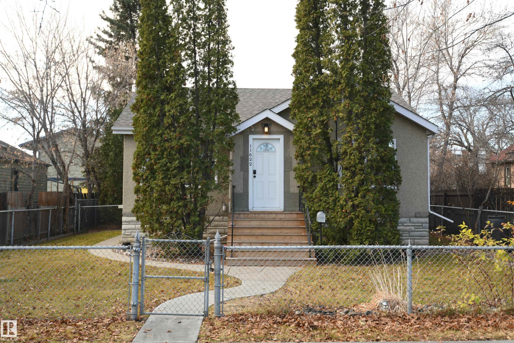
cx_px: 257
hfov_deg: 54.4
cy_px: 172
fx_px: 500
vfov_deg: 37.9
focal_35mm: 35
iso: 80
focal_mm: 35
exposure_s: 1/60
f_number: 4
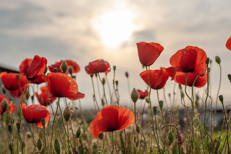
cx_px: 127
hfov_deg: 30.9
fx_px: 417
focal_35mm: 65
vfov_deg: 20.9
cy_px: 76
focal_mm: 55
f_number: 4.5
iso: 100
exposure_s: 1/2000
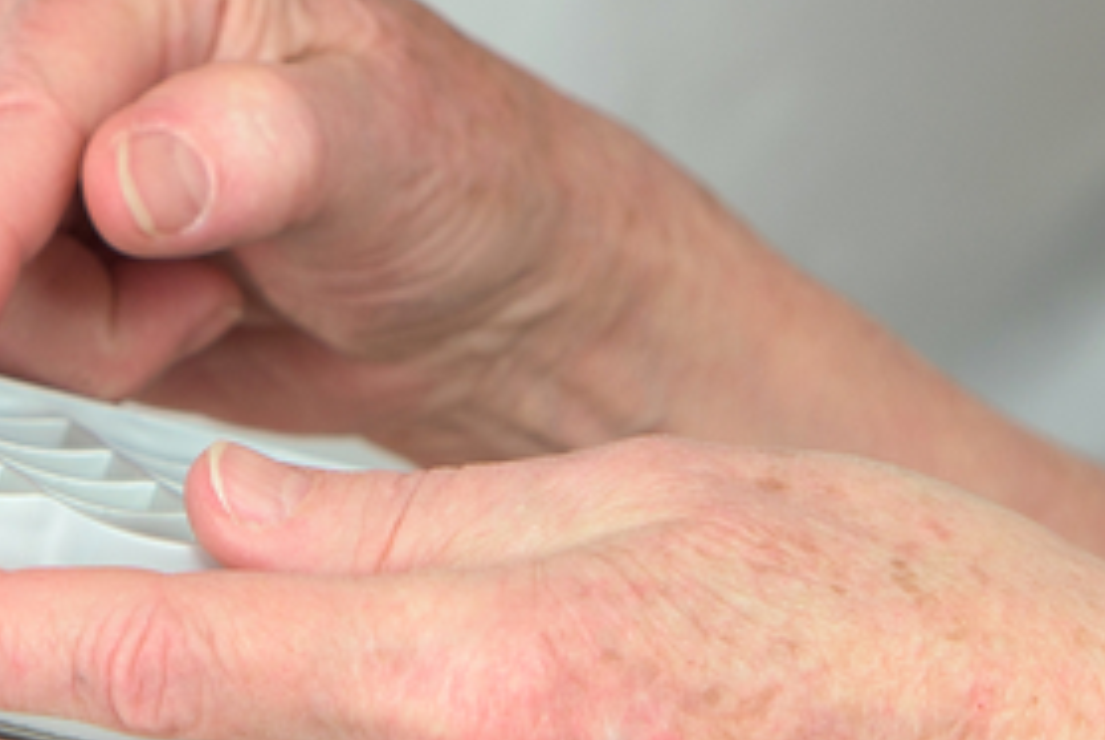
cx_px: 286
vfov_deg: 1.4
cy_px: -1080
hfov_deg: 2.1
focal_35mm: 971
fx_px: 29835
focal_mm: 135
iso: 64
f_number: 3.2
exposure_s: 1/125
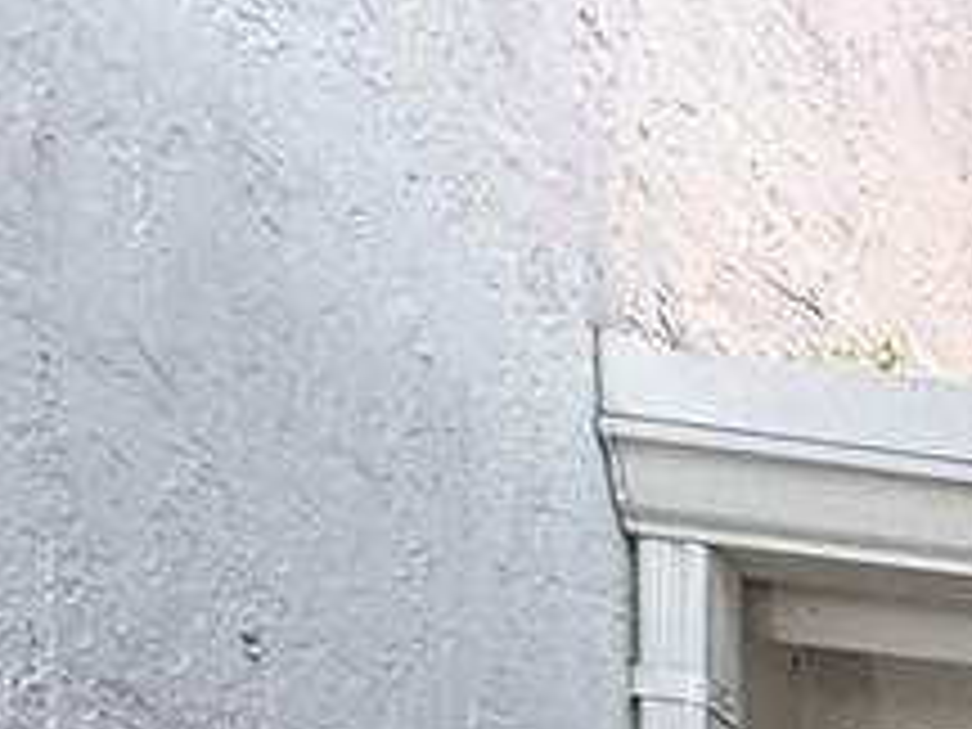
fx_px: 2331
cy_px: 1760
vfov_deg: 13.2
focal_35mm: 83
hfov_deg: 13.3
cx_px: 2588
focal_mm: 2.22
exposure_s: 1/138
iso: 50
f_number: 2.2
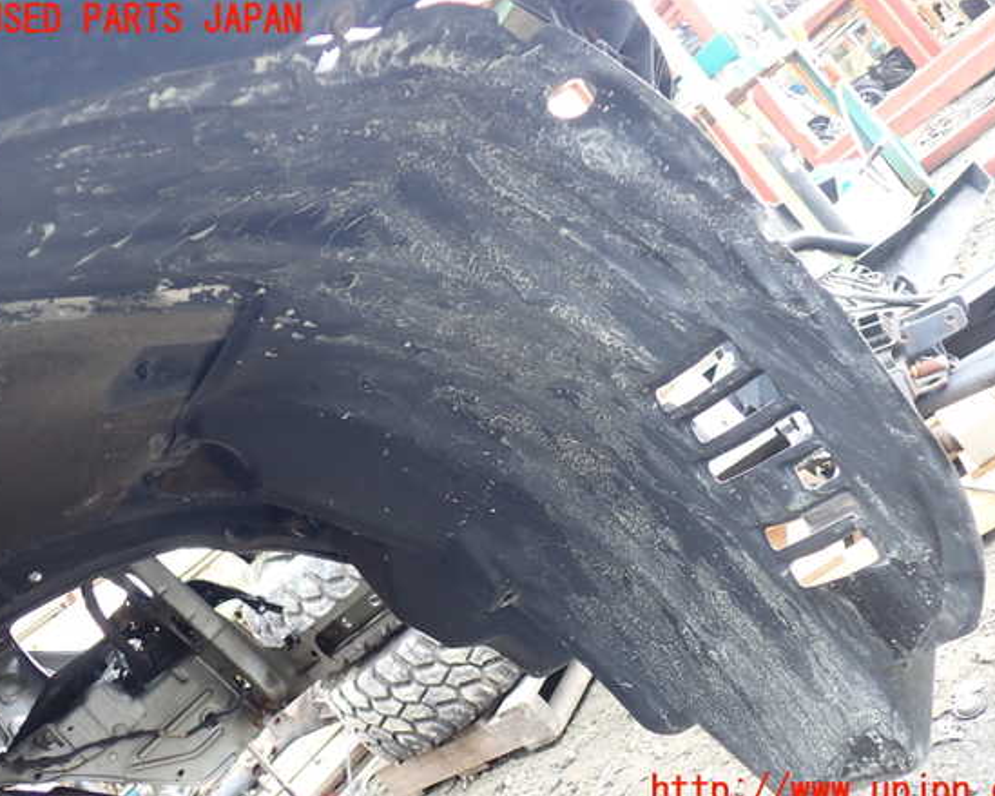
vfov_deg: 45.8
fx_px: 942
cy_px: 406
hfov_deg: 55.7
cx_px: 517
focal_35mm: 32
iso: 200
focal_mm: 5.4
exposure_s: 1/30
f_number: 2.3
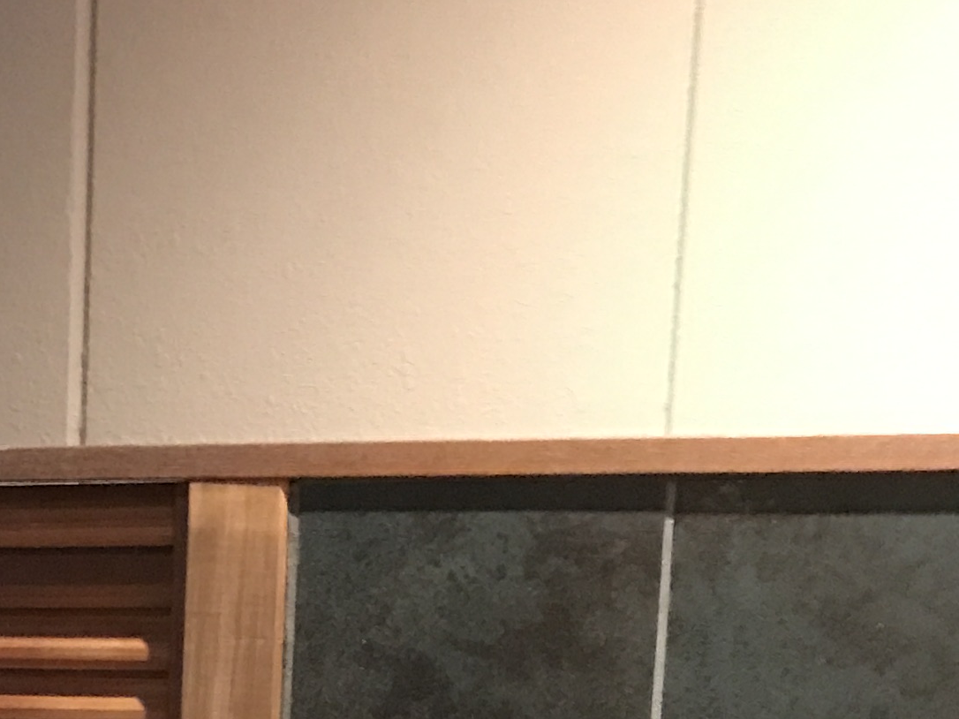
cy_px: 1236
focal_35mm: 104
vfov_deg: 13.0
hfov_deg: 17.6
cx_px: -313
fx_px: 2881
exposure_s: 1/4
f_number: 1.8
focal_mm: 3.99
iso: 100
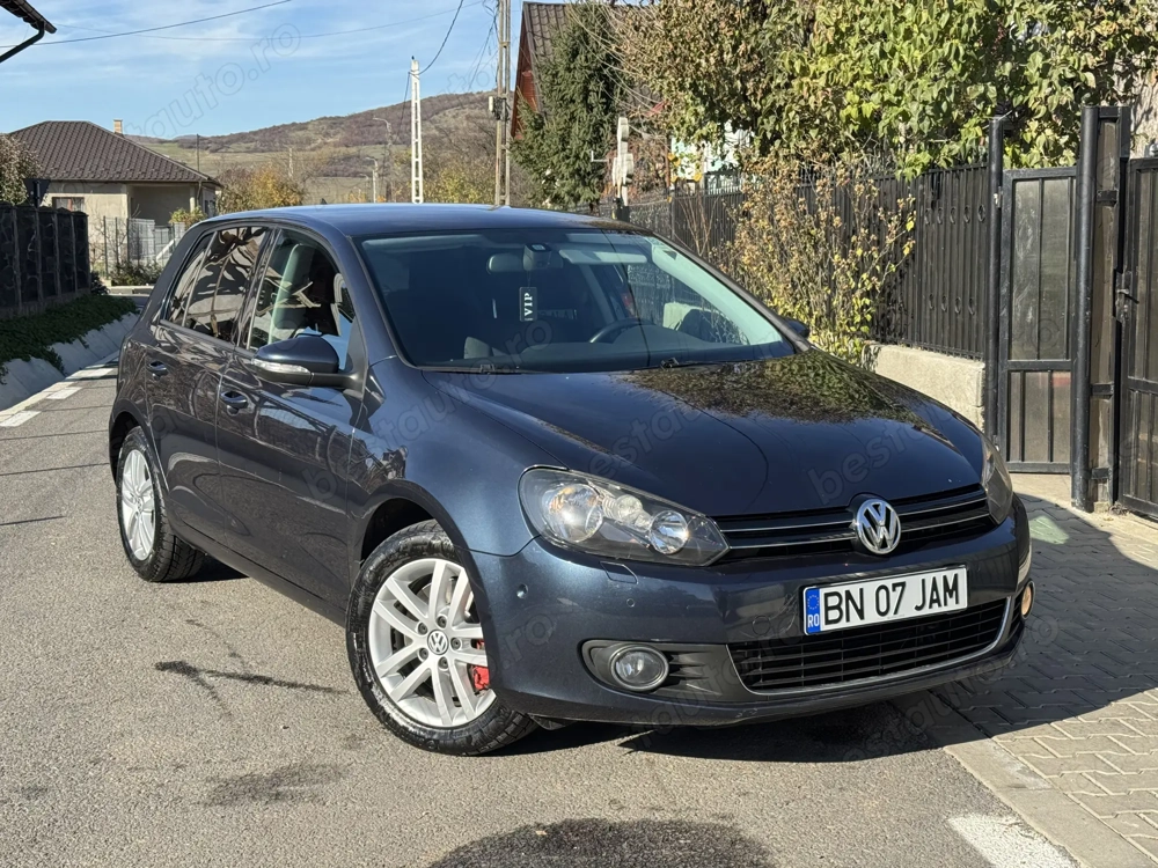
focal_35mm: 48
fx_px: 1606
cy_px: 434
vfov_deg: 30.3
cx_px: 579
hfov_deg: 39.7
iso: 64
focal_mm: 6.76
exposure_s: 1/1818
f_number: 1.78
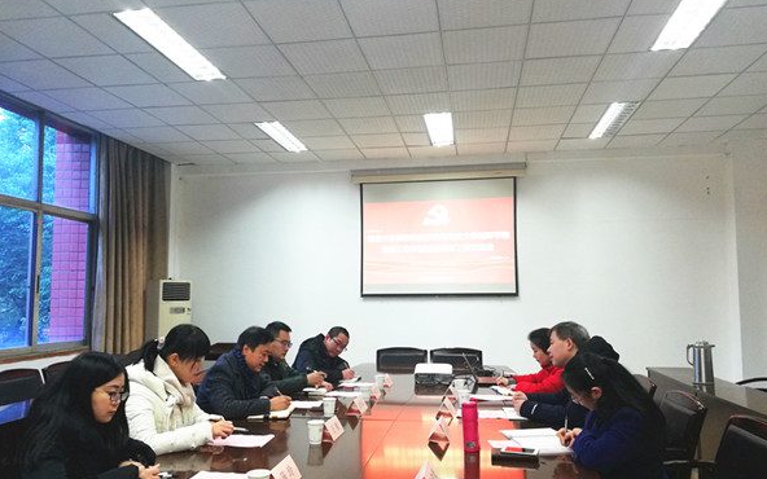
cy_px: 254
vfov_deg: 43.1
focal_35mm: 29
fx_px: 606
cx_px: 382
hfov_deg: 64.6
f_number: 2.2
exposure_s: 1/33.3
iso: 125
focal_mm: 3.81
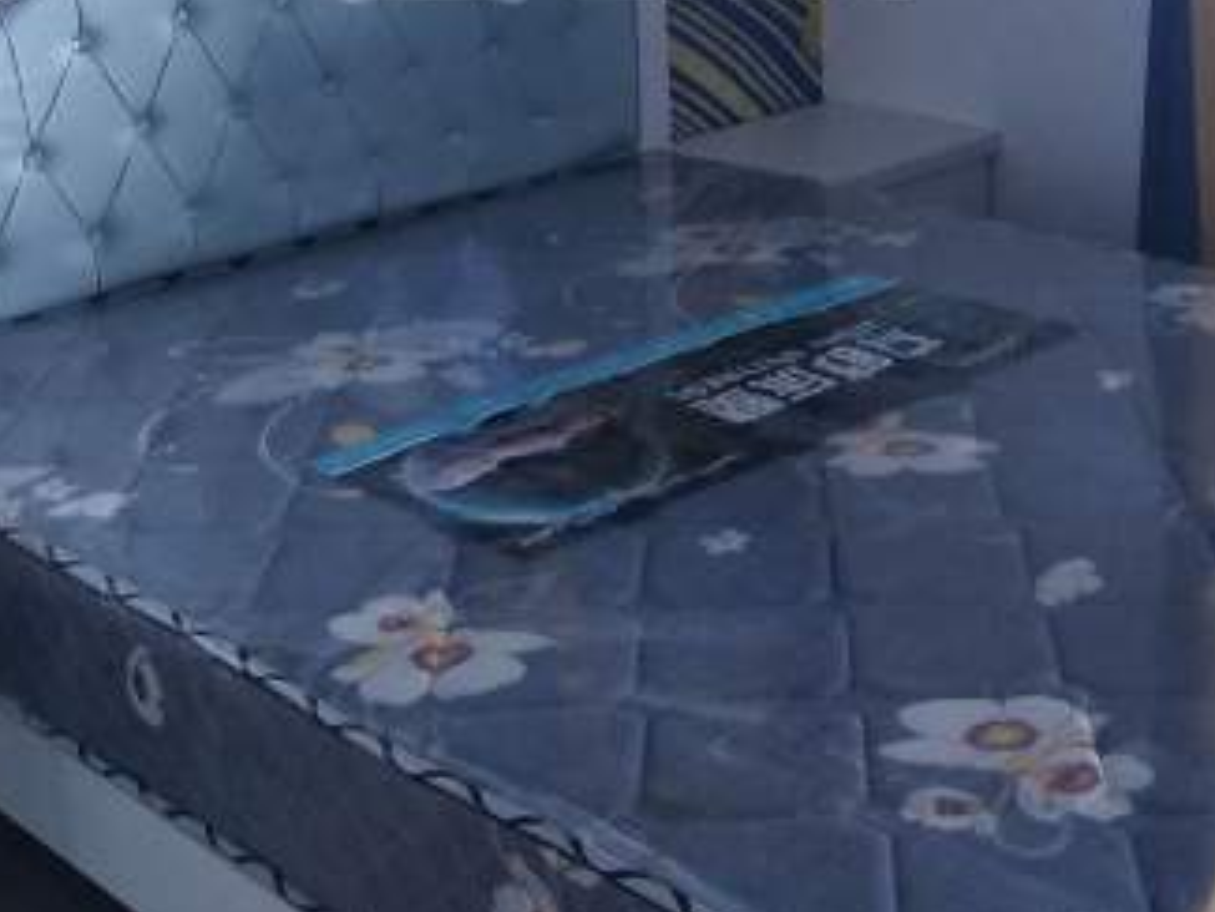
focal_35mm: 64
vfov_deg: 21.7
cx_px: 617
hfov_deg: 30.3
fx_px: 2247
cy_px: -97
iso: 400
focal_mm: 3.81
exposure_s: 1/30
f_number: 2.2
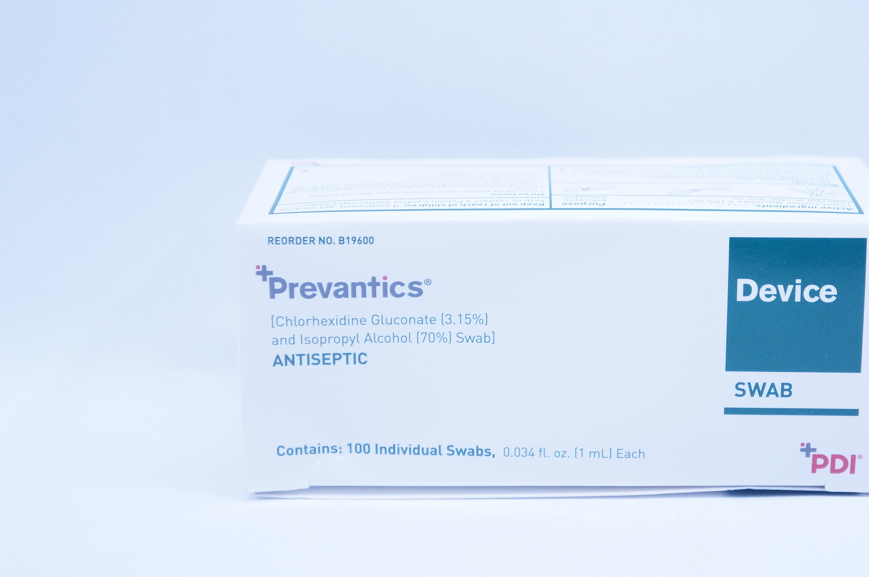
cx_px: 570
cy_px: 312
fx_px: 2043
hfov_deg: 23.9
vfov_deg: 16.1
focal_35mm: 85
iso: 800
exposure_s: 1/200
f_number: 4.5
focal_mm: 39
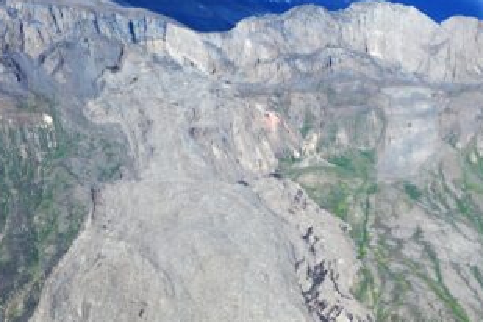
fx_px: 912
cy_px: 270
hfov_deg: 29.6
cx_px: 222
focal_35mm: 68
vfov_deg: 19.7
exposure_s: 1/250
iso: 100
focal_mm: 35
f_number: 9
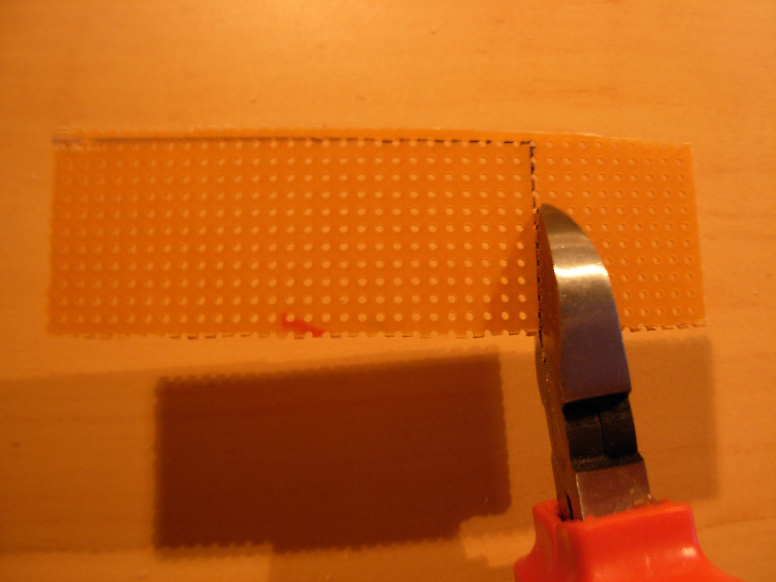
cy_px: 291
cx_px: 388
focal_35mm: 38
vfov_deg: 37.7
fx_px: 852
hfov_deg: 49.0
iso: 105
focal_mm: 6.3
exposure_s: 1/4
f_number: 2.9
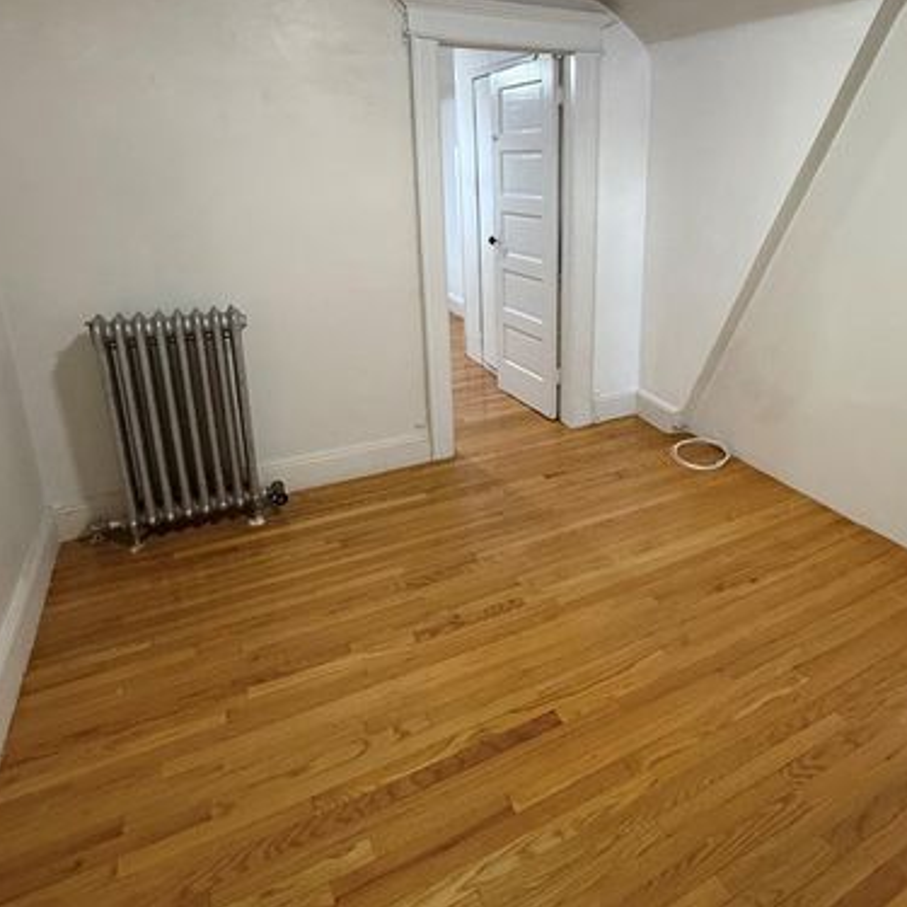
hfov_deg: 68.6
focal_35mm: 22
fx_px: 652
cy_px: 364
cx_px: 566
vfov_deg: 68.9
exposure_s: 1/60
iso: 400
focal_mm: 2.22
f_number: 2.2
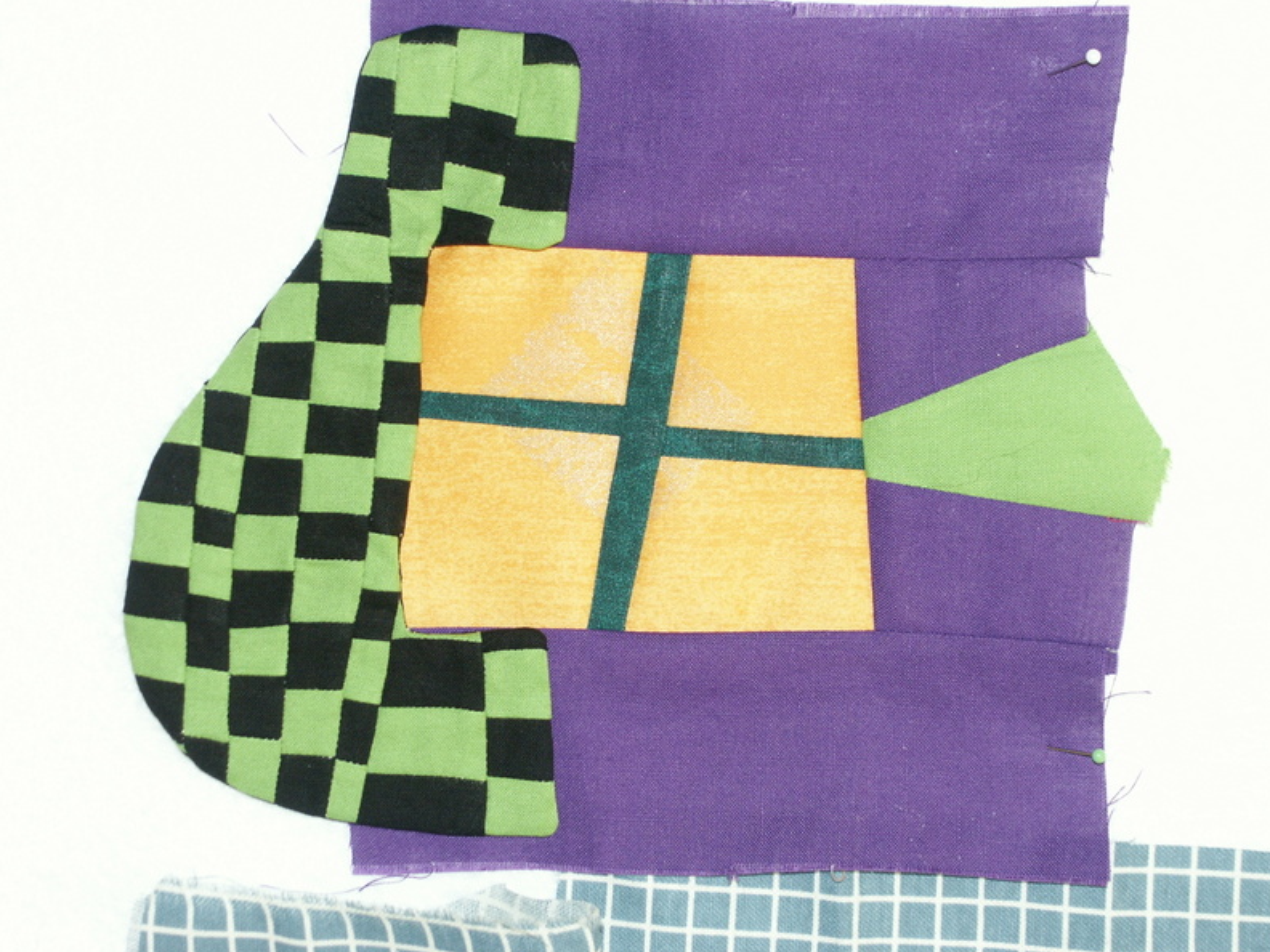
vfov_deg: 15.4
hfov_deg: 20.4
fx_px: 3522
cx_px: 637
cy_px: 478
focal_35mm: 96
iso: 200
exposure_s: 1/90
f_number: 3.5
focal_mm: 23.45
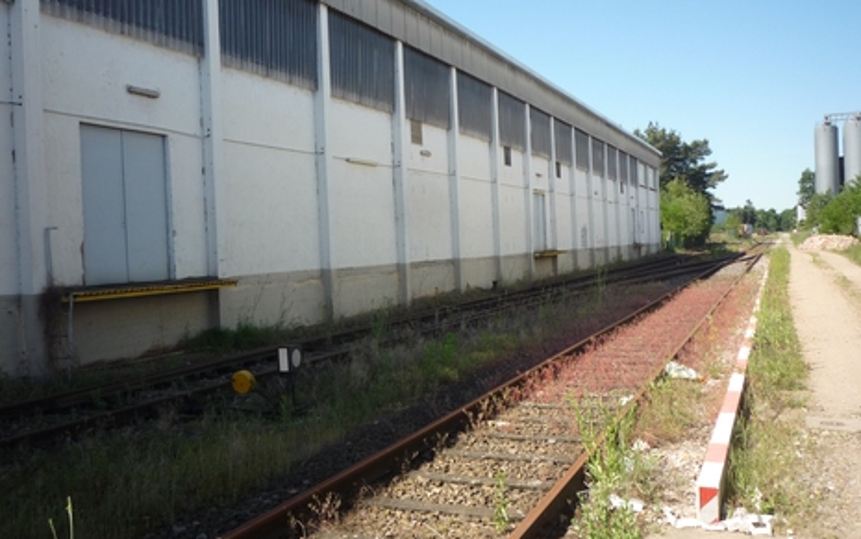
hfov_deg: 55.3
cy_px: 267
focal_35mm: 35
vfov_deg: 36.3
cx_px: 424
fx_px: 822
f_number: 4
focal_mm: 5.2
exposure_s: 1/400
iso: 100
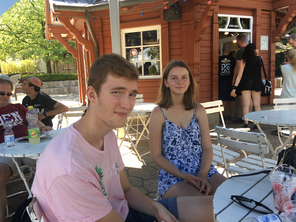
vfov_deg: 48.2
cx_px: 148
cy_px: 111
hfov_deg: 61.7
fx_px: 248
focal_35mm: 29
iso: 25
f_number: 2.2
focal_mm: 4.15
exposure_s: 1/100
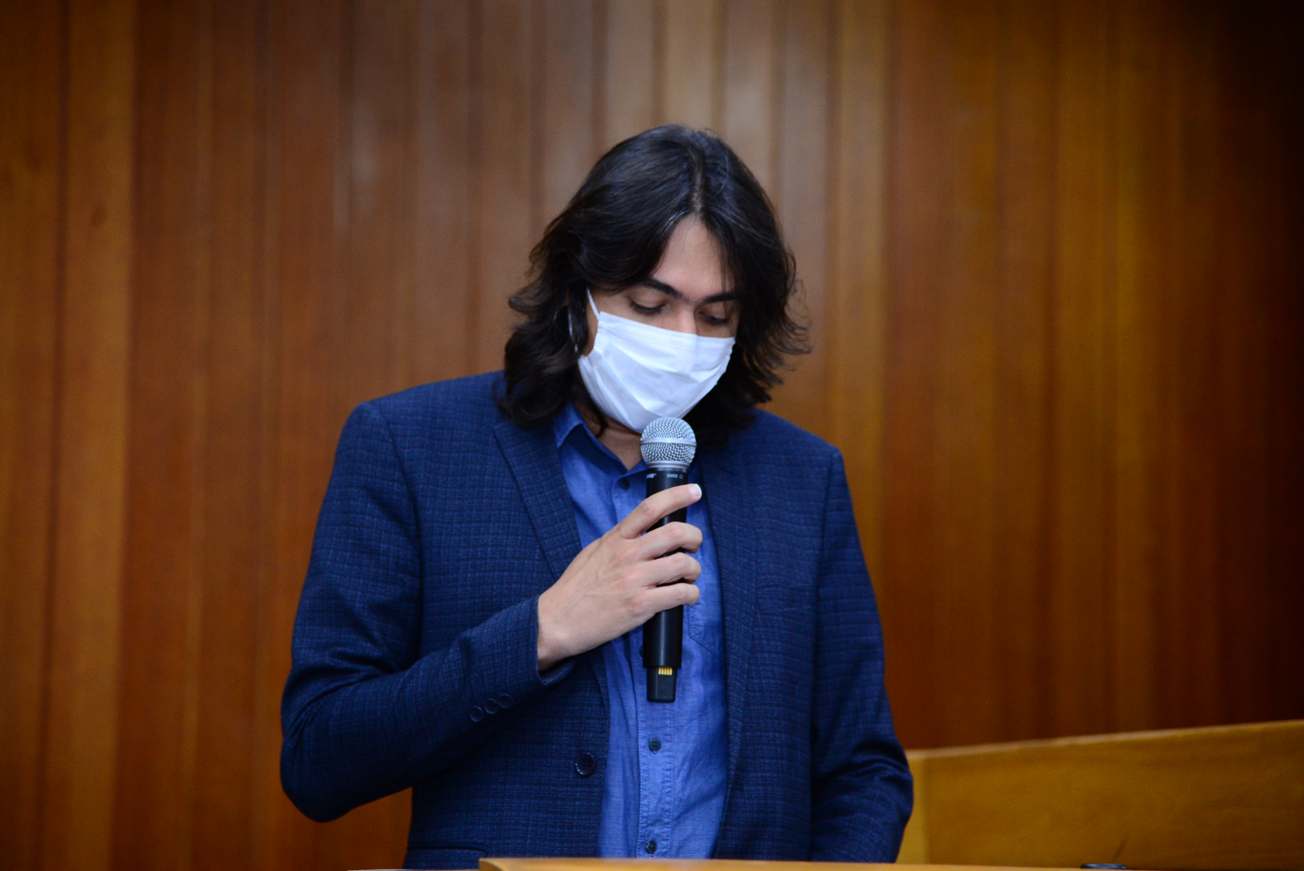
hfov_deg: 17.1
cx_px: 652
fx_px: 4348
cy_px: 436
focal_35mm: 120
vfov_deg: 11.4
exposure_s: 1/60
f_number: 4
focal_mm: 120
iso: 1600
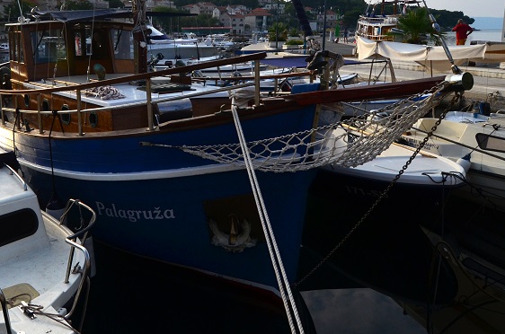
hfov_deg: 56.8
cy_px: 100
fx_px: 448
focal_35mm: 32
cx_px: 147
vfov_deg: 40.2
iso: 400
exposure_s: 1/2500
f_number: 5.6
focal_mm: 12
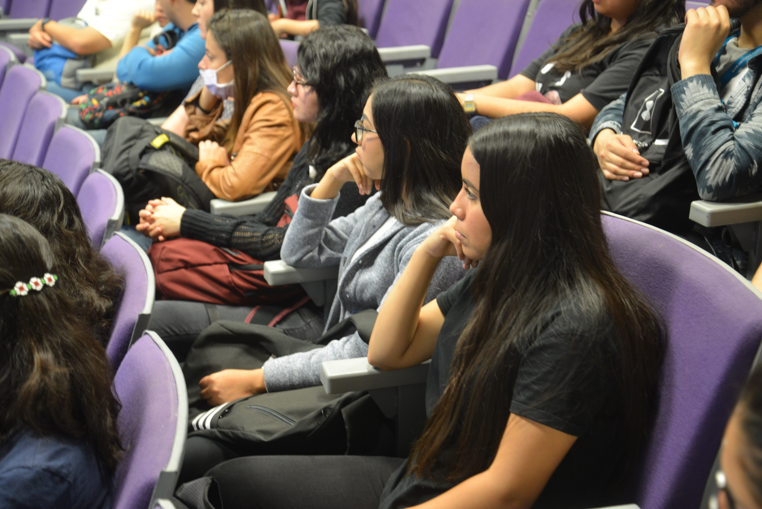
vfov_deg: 26.0
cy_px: 254
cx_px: 381
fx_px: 1101
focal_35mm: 52
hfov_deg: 38.2
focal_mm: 52
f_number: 4.2
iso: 1600
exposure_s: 1/13
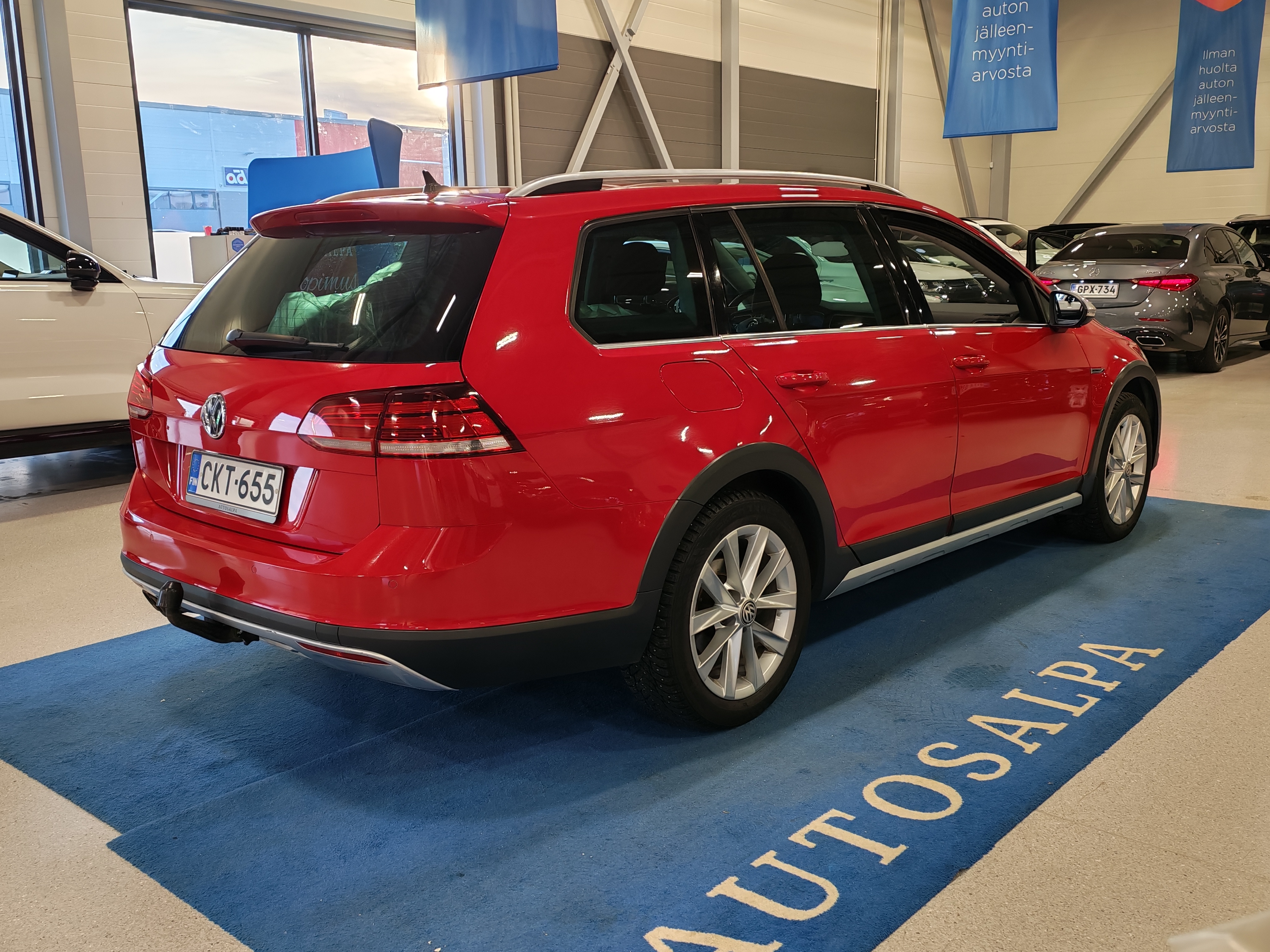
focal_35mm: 33
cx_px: 635
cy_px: 476
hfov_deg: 55.4
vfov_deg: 42.9
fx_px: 1211
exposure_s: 1/100
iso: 92
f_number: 1.9
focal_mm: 6.12
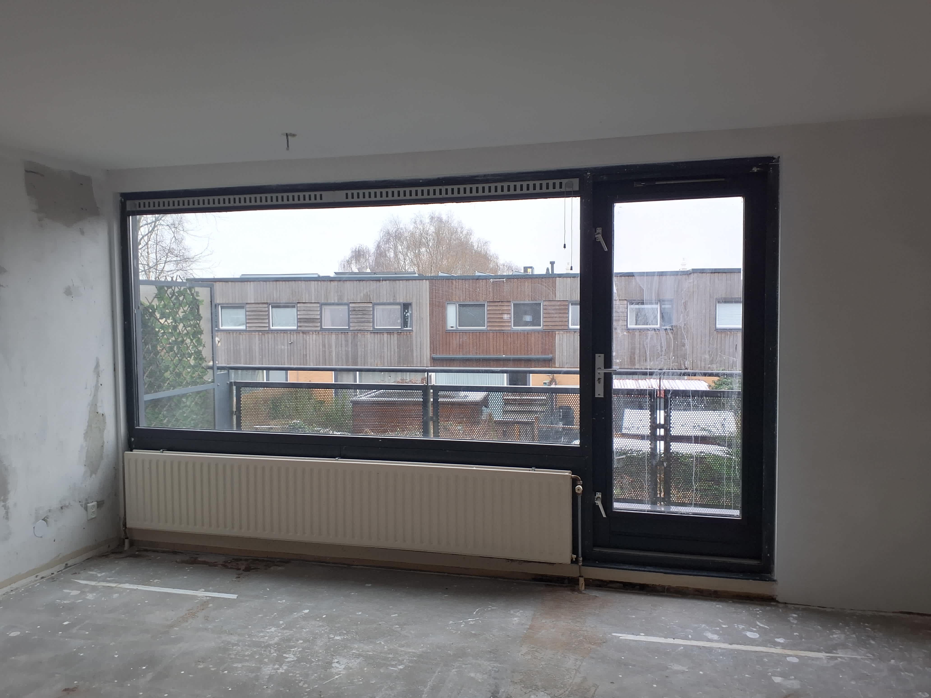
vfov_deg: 51.4
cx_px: 466
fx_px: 726
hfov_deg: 65.3
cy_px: 349
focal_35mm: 27
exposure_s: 1/116
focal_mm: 3.6
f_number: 1.9
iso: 40
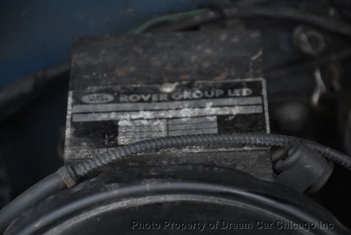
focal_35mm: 210
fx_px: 2049
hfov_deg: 9.8
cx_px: 176
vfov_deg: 6.6
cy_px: 118
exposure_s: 1/60
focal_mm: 140
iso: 4500
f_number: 5.6
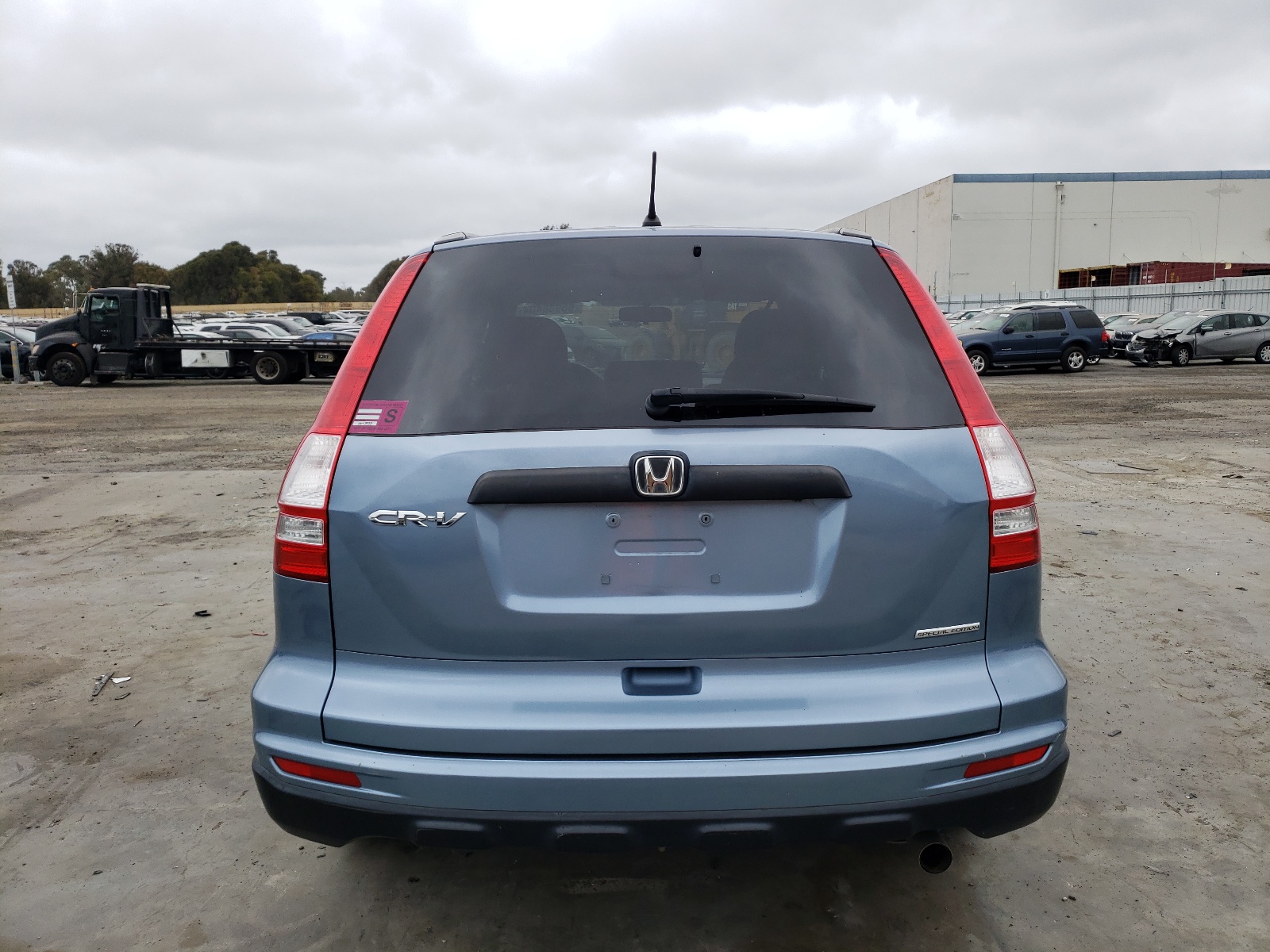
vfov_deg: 53.1
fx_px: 954
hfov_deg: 67.3
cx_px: 635
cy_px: 476
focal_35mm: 26
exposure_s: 1/2000
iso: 50
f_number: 1.5
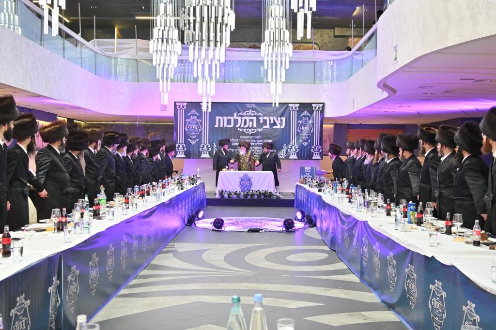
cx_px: 248
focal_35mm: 36
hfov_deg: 53.1
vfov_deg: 36.8
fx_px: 496
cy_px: 165
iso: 640
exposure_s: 1/125
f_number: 4.5
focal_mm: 24
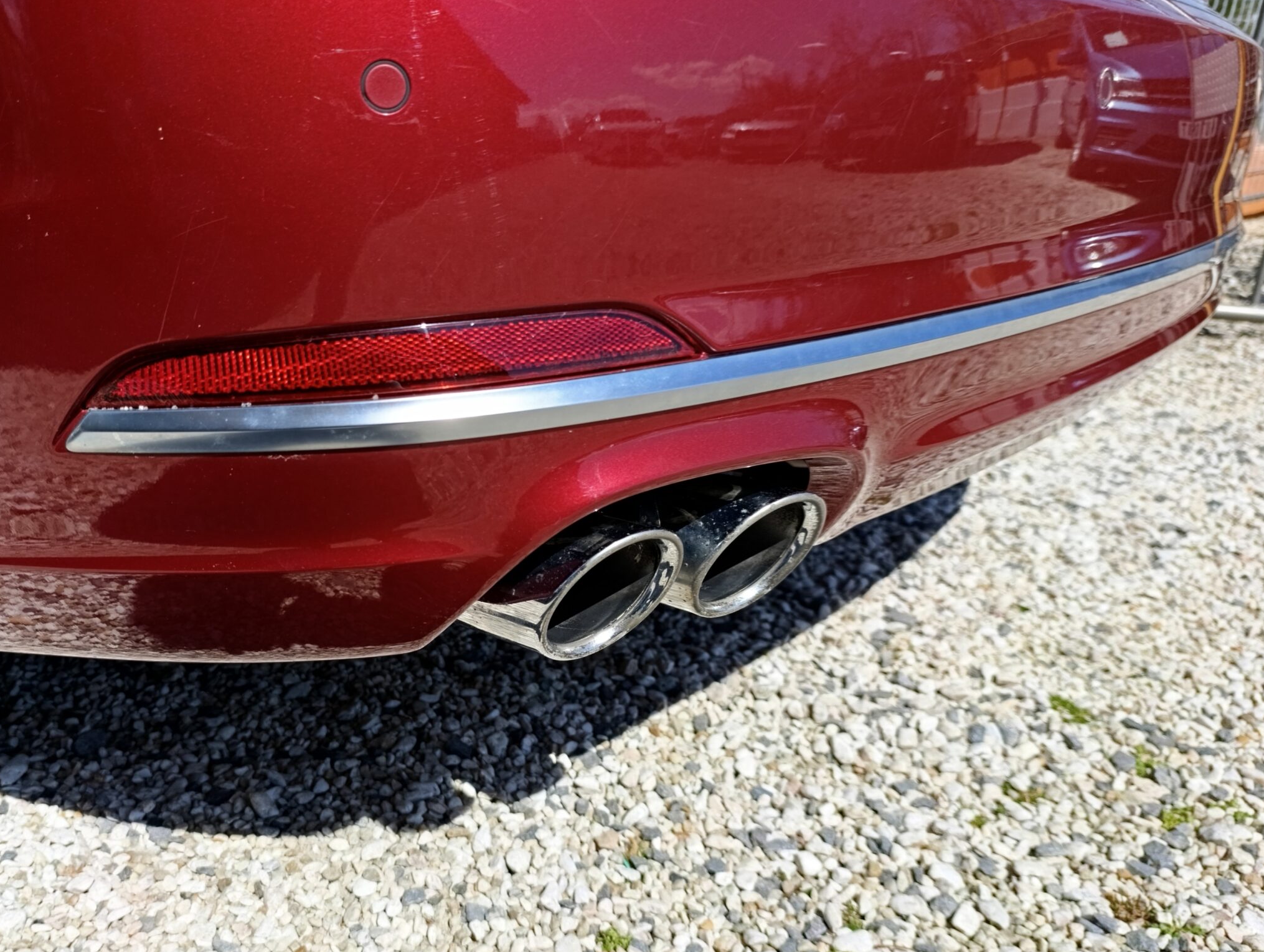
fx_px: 1061
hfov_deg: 61.0
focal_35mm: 29
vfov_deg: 48.2
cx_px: 503
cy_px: 547
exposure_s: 1/784
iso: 50
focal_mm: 6.14
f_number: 1.6
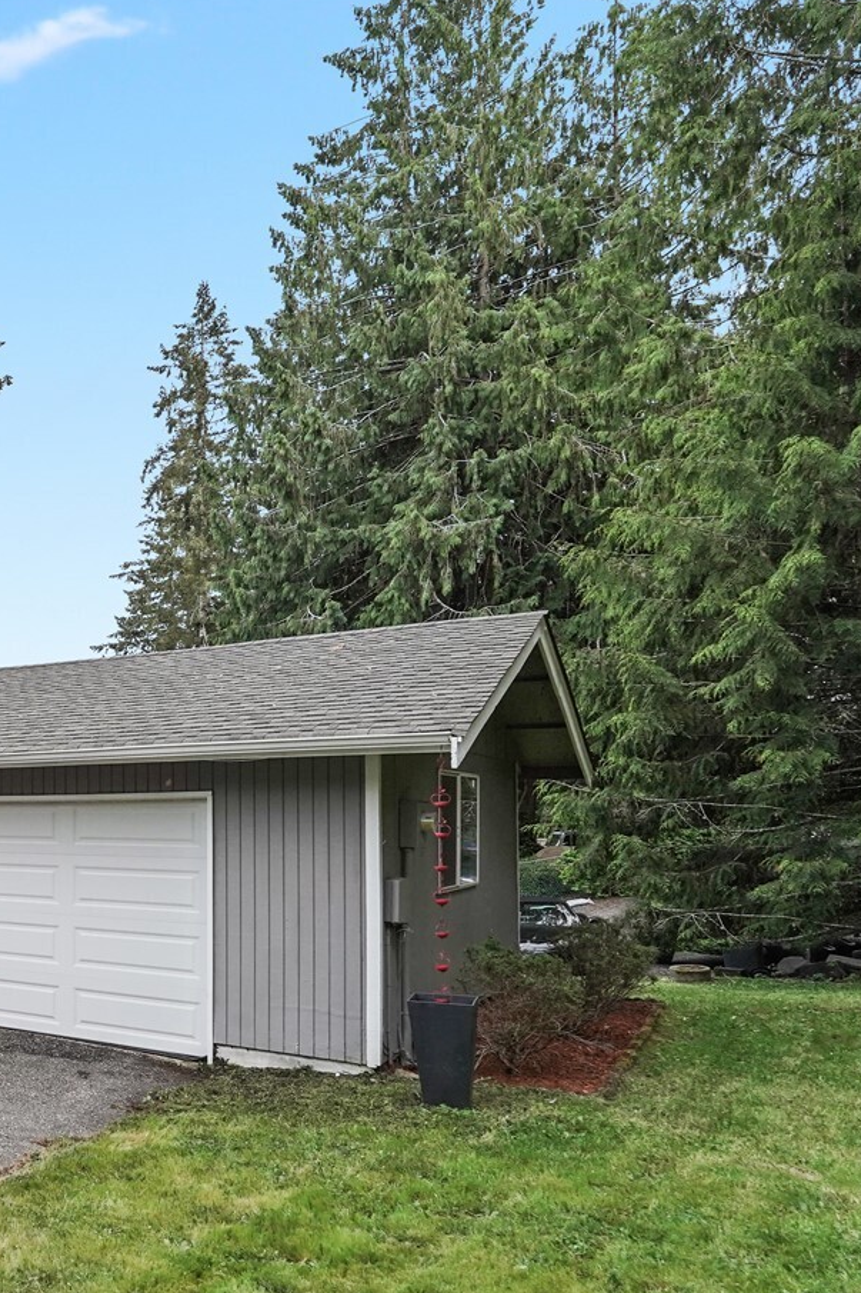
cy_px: 741
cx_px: -335
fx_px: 1077
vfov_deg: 61.7
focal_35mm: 30
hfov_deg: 30.7
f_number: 5.6
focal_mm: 16
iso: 1000
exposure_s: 1/320
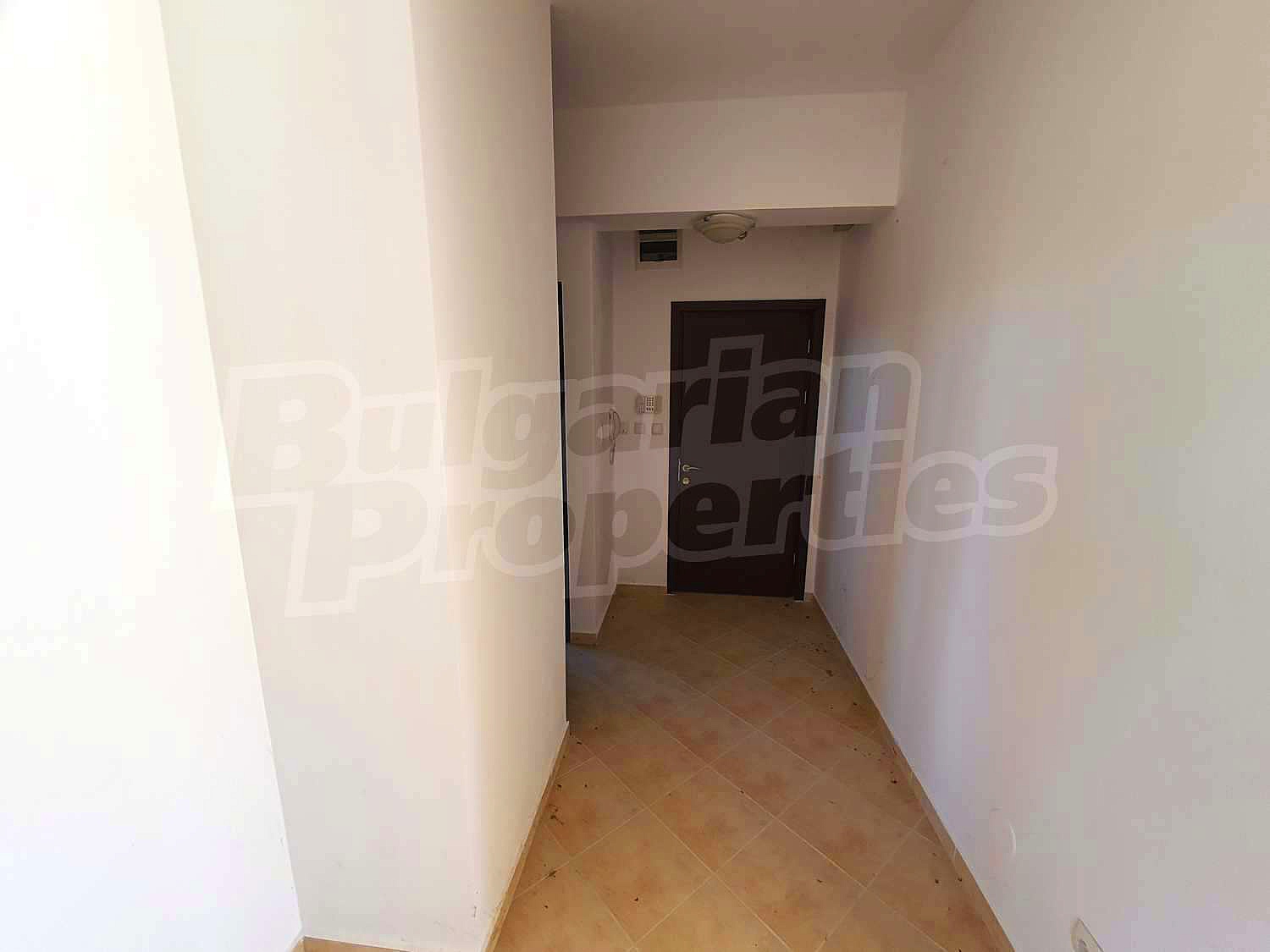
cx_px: 635
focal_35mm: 13
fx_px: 477
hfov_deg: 106.2
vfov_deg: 89.9
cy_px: 476
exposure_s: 1/50
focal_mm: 1.8
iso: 50
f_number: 2.2
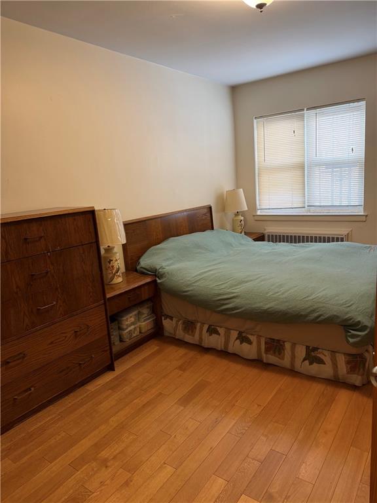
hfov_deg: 56.8
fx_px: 349
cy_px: 252
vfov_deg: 71.6
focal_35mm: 24
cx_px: 188
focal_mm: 6.76
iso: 160
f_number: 1.78
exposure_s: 1/60
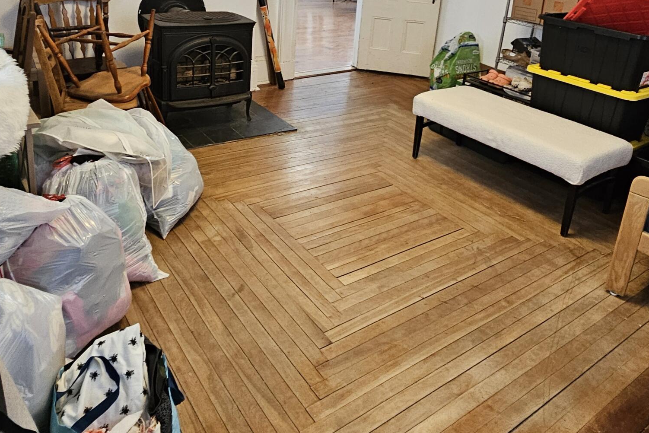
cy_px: 104
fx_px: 487
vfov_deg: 46.1
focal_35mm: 27
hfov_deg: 67.3
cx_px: 338
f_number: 2.2
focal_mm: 2.2
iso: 400
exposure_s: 1/60
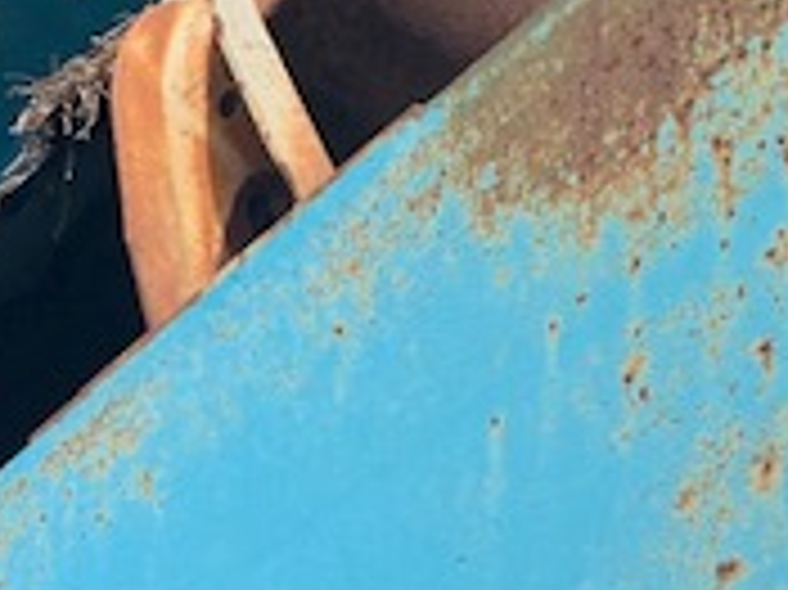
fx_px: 2161
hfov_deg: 18.0
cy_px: 941
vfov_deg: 14.3
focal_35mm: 95
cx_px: -459
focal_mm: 4.25
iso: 25
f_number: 1.8
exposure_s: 1/716
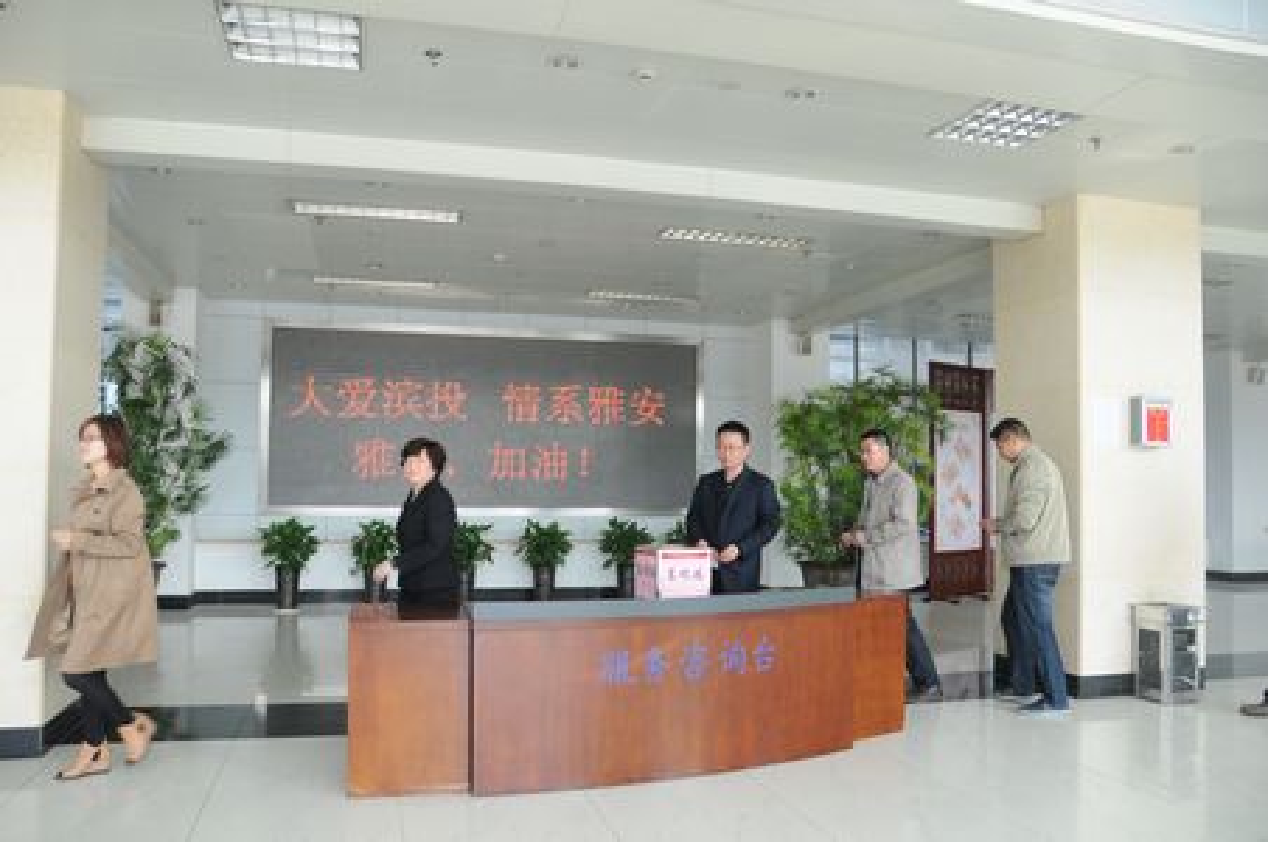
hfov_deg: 67.5
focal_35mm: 27
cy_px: 421
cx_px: 634
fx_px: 950
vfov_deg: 47.8
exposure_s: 1/100
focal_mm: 18
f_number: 5
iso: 200
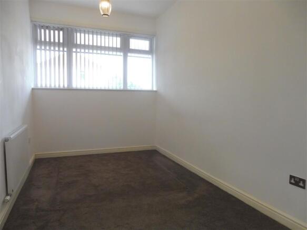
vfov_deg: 56.8
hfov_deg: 71.6
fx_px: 213
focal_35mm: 24
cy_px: 115
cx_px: 154
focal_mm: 4.3
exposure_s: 1/60
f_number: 3.3
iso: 400
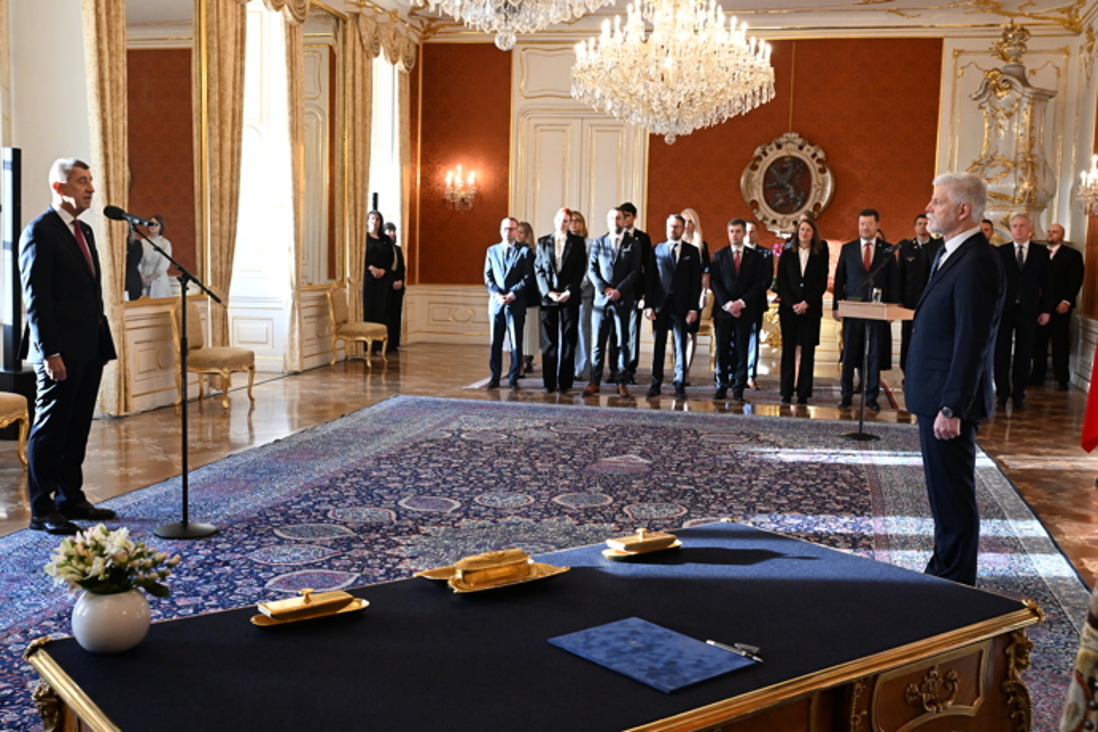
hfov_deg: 50.7
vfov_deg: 35.1
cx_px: 549
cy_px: 366
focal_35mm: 38
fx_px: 1159
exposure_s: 1/400
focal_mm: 25.5
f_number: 5.6
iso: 3200
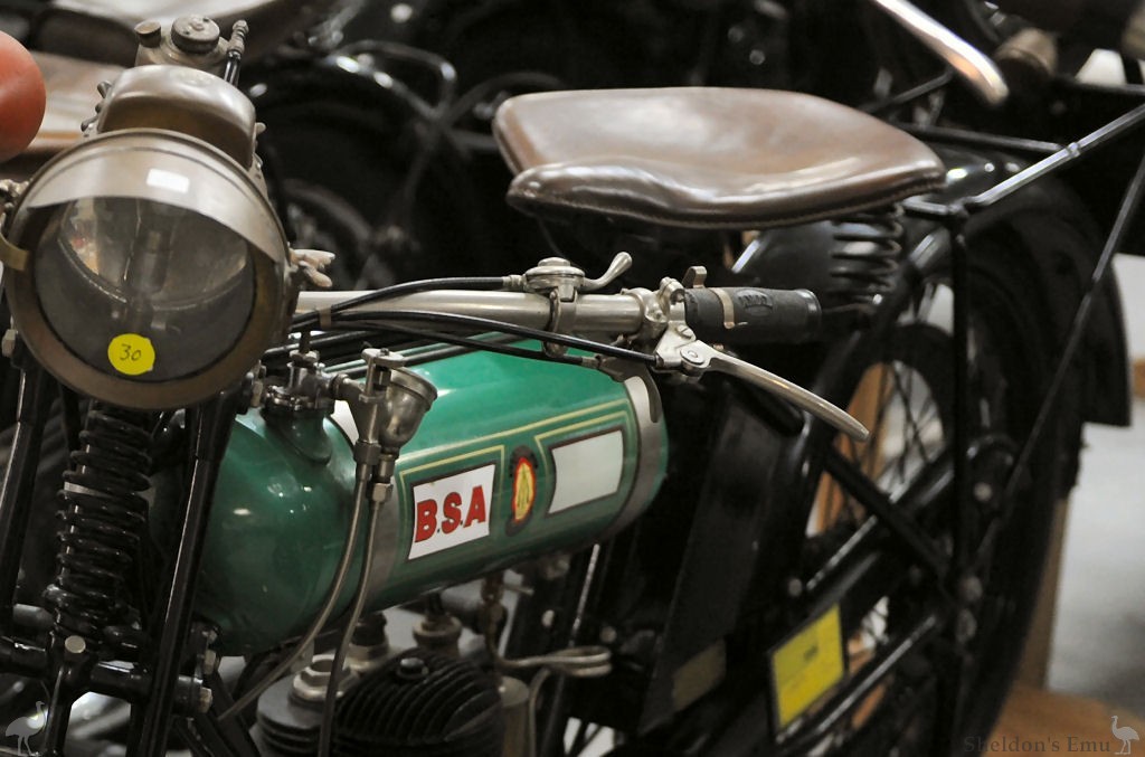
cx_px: 572
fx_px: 1396
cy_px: 378
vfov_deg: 30.3
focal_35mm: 44
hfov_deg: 44.6
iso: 1250
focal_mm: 44
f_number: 2.8
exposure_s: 1/80
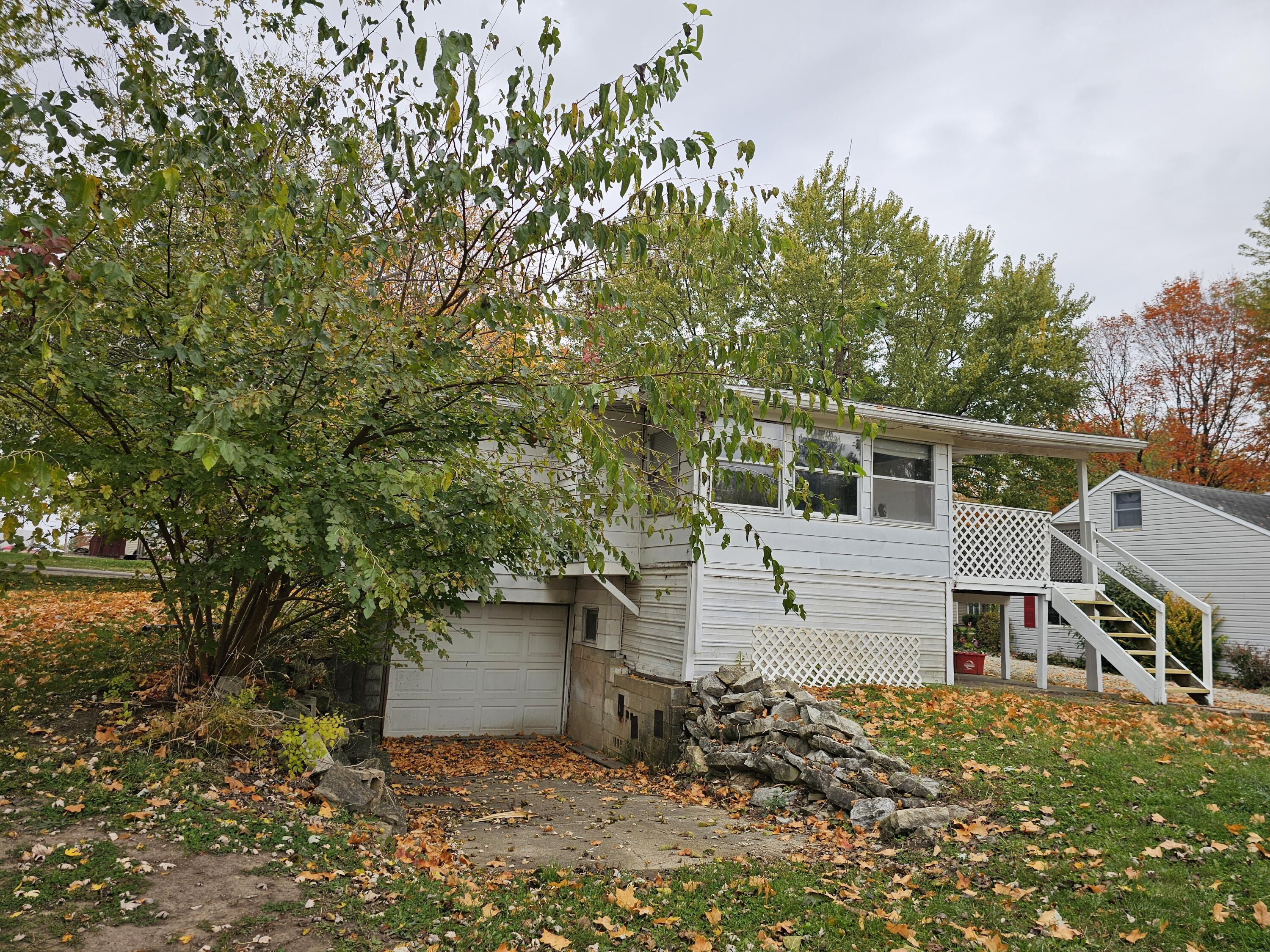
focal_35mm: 23
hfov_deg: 73.9
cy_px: 476
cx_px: 635
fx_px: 844
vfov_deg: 58.9
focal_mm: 6.3
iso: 10
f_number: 1.7
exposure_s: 1/318
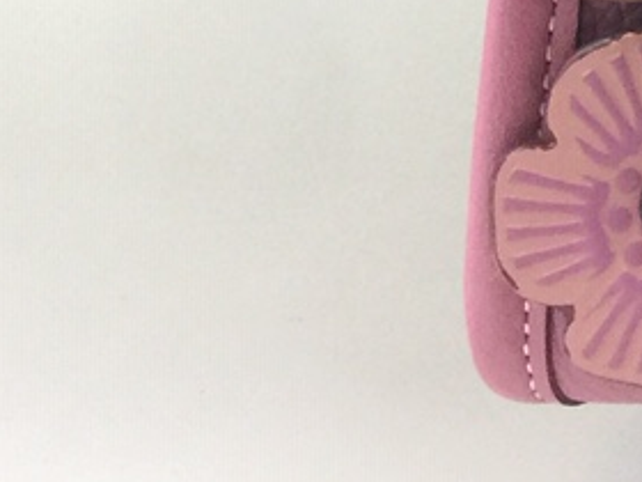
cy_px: -773
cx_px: 1610
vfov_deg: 8.0
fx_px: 3134
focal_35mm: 169
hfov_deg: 10.0
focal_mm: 4.15
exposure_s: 1/30
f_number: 2.2
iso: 32
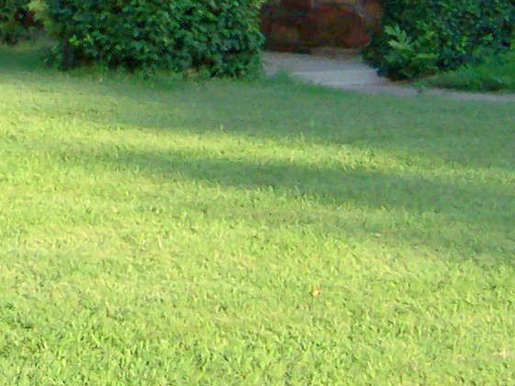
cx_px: -182
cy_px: -193
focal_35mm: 130
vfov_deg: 11.0
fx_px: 1934
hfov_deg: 14.4
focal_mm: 5.6
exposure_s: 1/250
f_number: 4
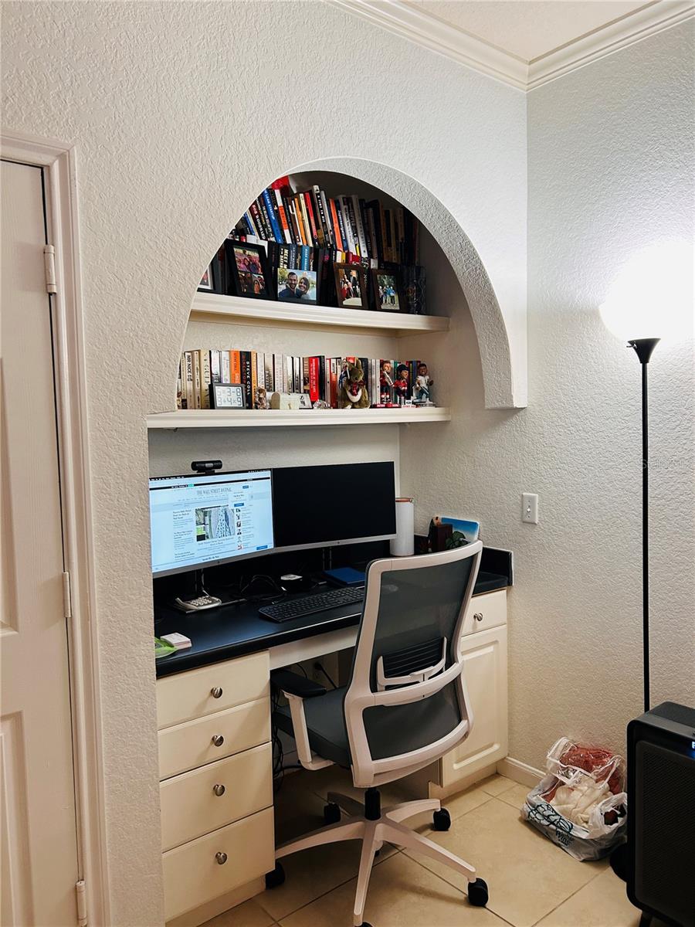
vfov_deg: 67.3
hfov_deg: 53.1
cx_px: 348
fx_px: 696
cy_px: 464
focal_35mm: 26
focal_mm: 5.7
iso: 125
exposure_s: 1/70
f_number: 1.5
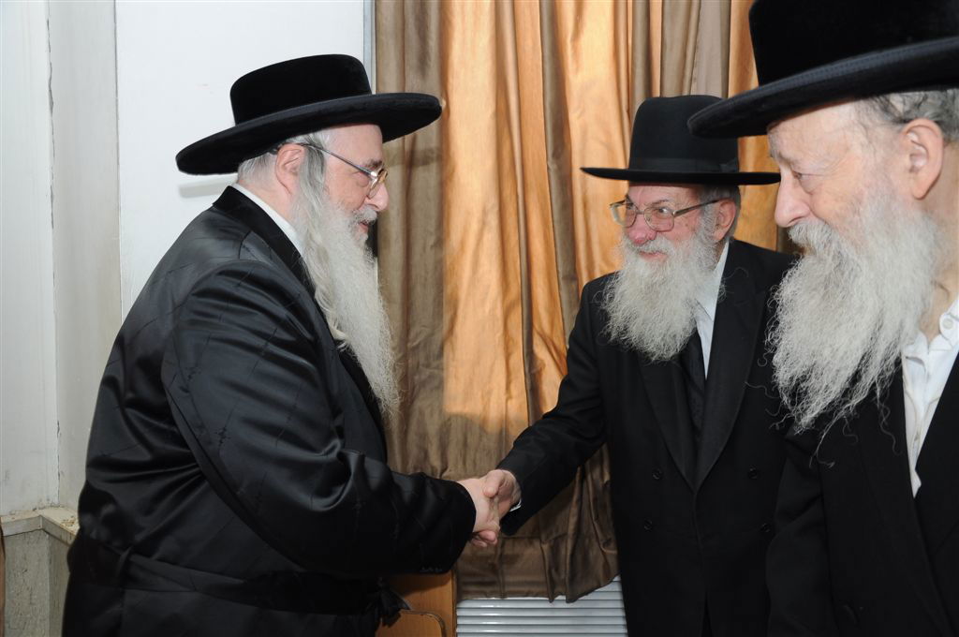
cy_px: 318
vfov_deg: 36.8
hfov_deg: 53.2
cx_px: 480
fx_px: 958
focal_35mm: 36
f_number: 4
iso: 400
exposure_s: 1/60
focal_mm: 24
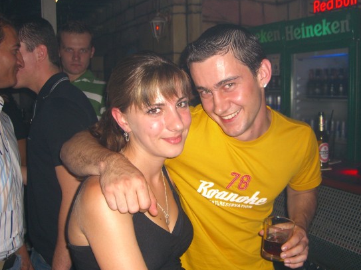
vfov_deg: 34.3
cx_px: 189
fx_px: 438
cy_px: 141
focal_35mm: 42
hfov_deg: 44.8
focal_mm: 7.9
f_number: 2.8
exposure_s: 1/60
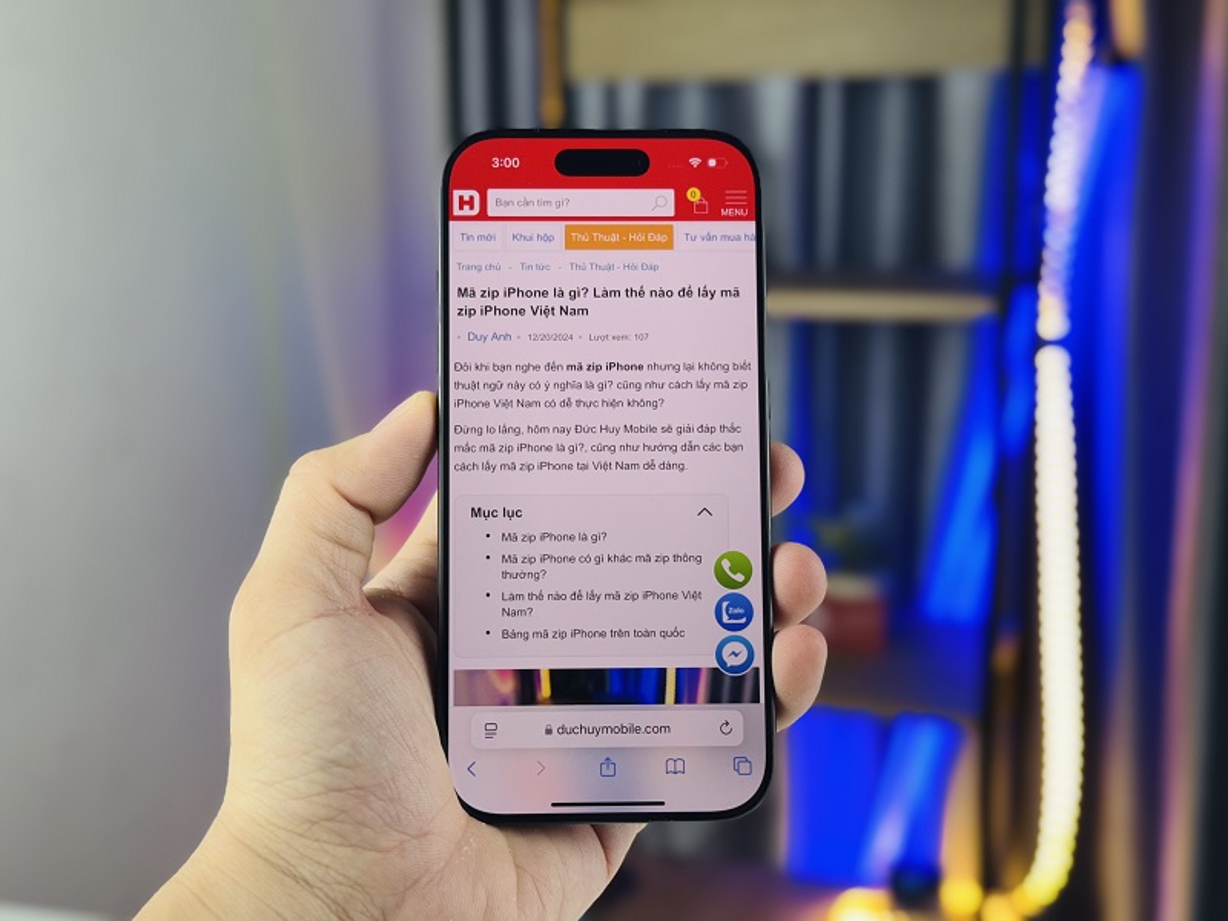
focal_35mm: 48
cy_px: 460
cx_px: 614
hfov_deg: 39.7
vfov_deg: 30.3
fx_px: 1703
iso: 50
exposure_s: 1/100
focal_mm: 6.76
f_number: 1.78
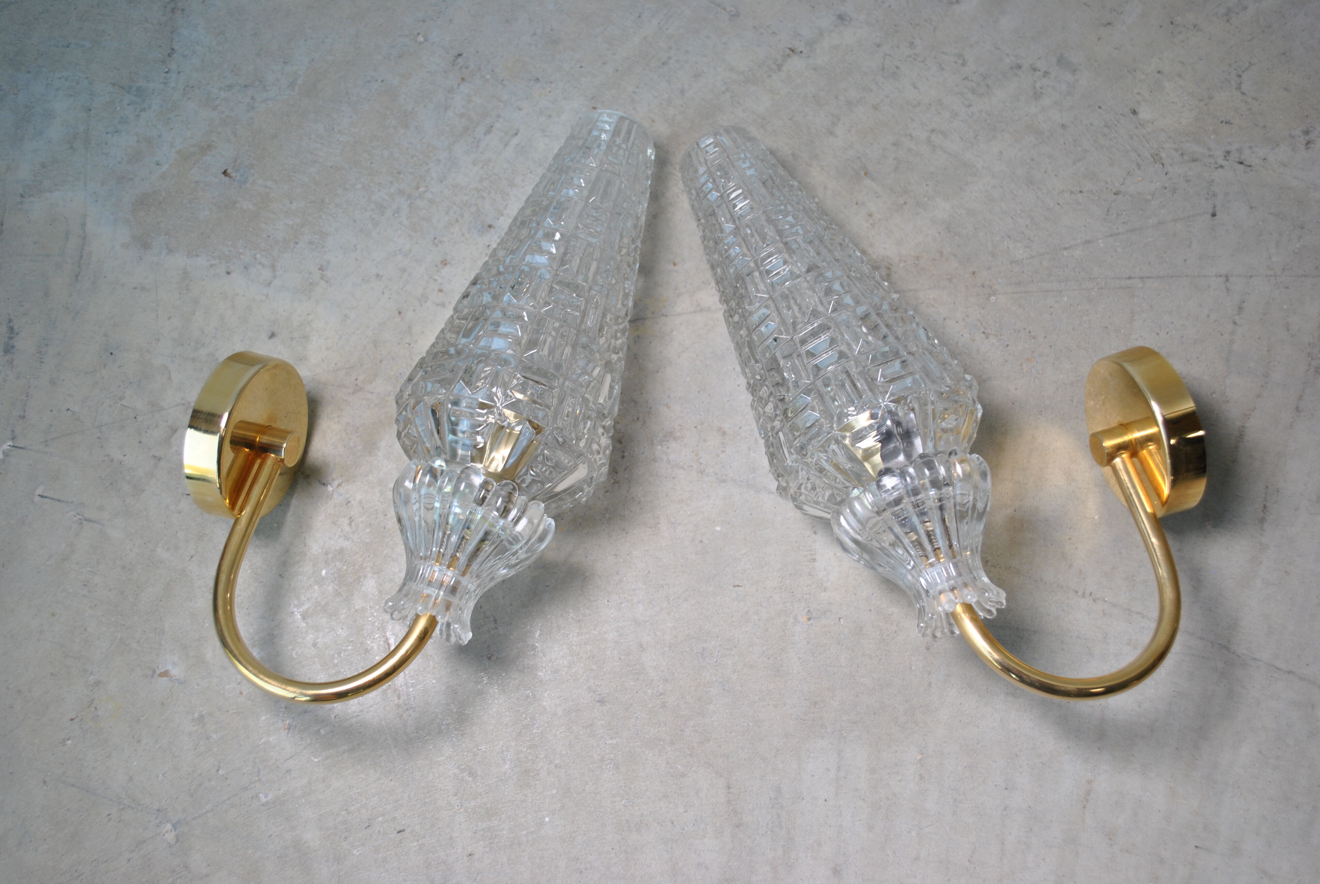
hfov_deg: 46.3
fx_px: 1542
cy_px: 442
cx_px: 660
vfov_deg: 32.0
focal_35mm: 42
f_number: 5
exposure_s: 1/125
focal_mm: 28
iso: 200
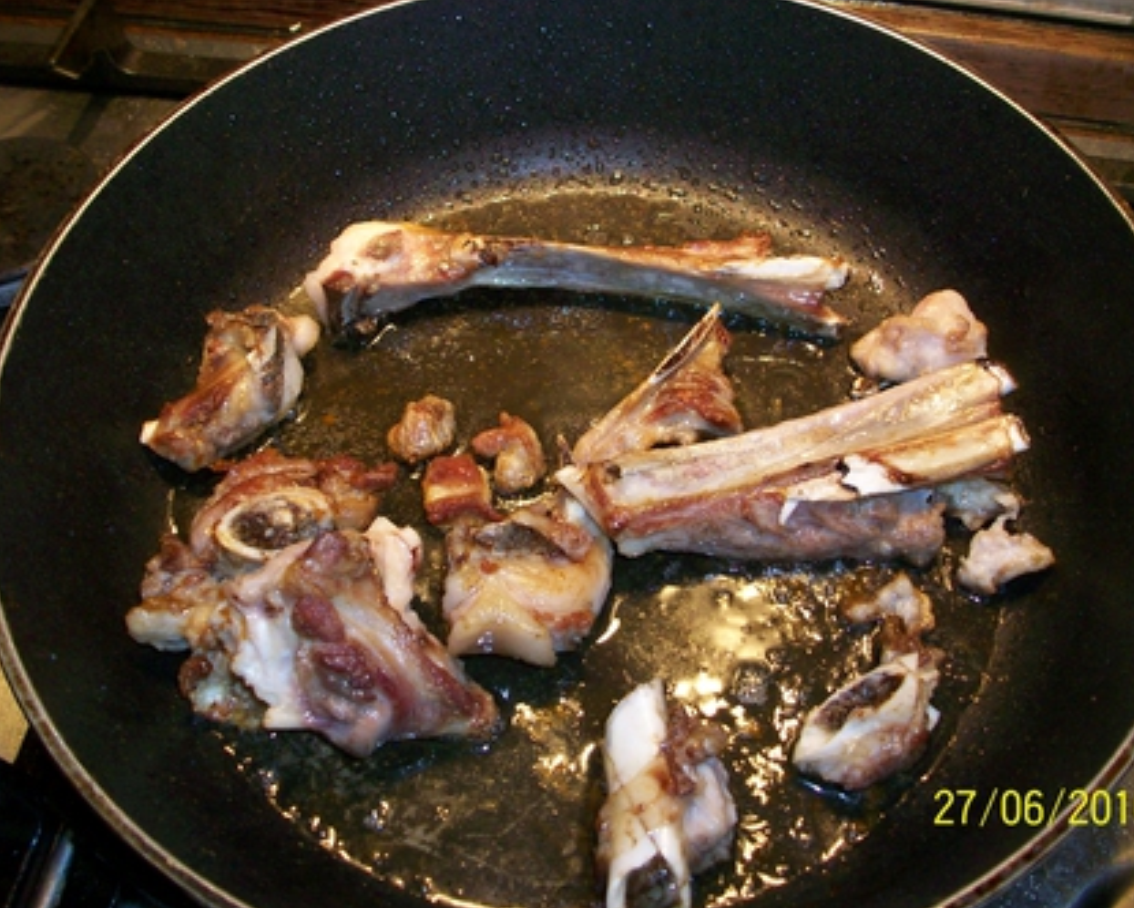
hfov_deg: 50.2
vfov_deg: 41.2
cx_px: 604
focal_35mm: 36
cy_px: 457
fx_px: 1208
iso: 160
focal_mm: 5.7
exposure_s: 1/60
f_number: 2.8
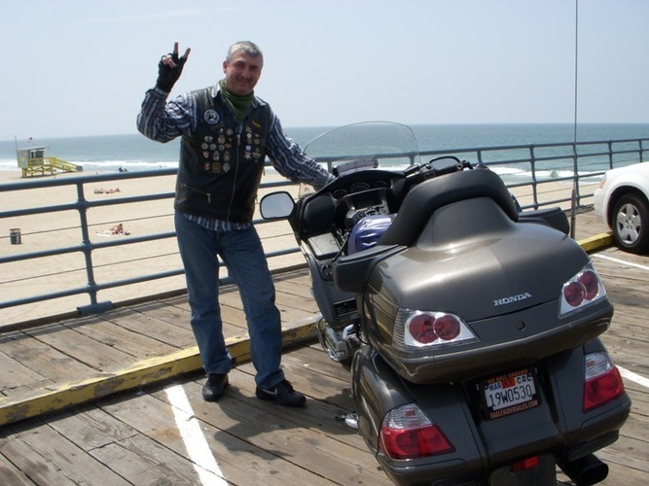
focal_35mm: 38
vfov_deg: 37.7
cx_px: 324
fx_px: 712
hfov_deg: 49.0
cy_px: 243
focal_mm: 6.3
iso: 100
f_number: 6.6
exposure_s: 1/320
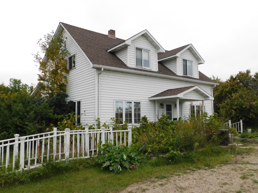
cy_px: 96
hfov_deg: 60.0
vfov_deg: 46.8
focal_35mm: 30
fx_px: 224
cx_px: 129
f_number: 6.4
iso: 400
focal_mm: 5.3
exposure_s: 1/640
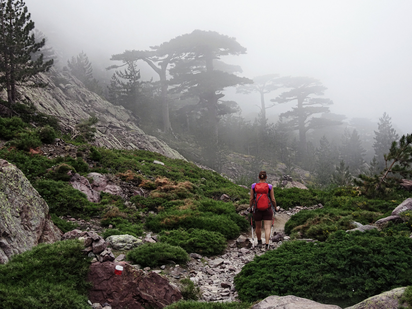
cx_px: 206
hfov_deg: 38.2
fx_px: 595
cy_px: 154
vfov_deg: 29.1
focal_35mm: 50
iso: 80
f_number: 4.5
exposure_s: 1/100
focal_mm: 8.5
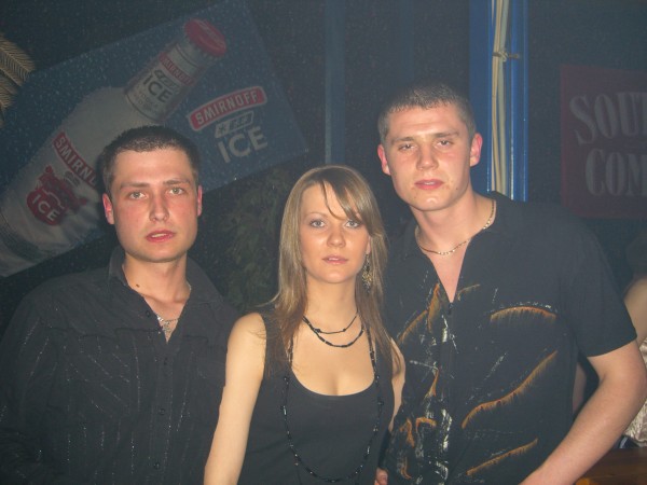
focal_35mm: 38
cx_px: 324
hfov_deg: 49.0
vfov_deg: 37.7
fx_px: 710
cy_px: 242
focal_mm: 7.9
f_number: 2.8
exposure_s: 1/60
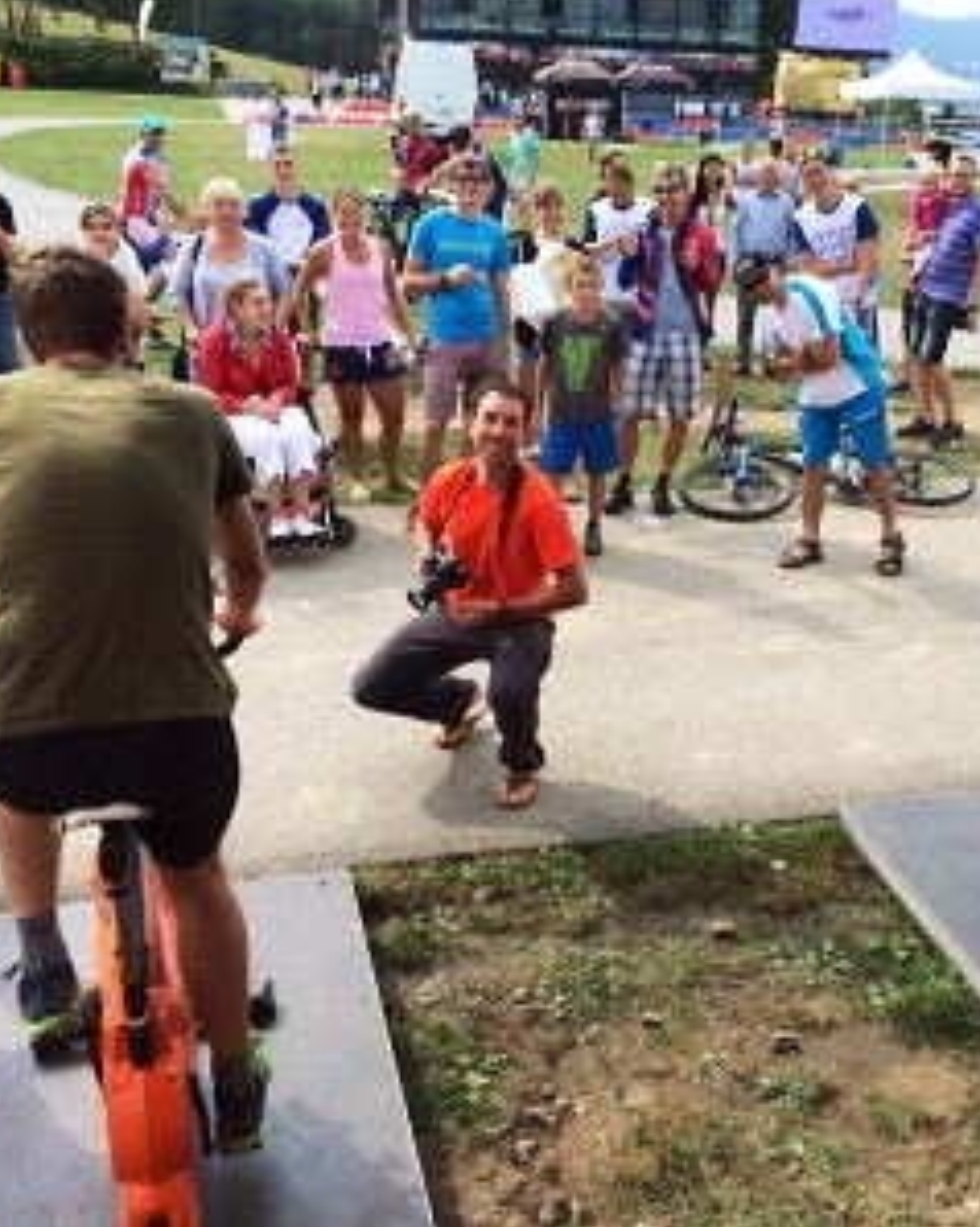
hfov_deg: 38.8
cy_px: 614
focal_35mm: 38
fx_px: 1379
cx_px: 638
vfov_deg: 48.0
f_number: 2.2
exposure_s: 1/774
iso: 32
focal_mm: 4.15
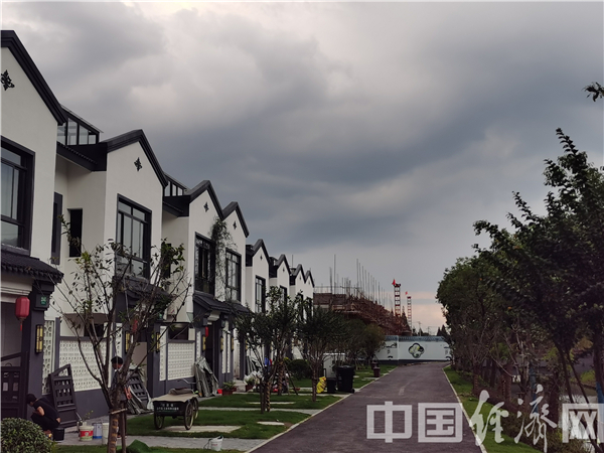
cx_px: 302
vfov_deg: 31.5
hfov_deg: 41.2
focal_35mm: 46
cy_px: 226
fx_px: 803
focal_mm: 5.58
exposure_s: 1/574
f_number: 1.8
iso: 50
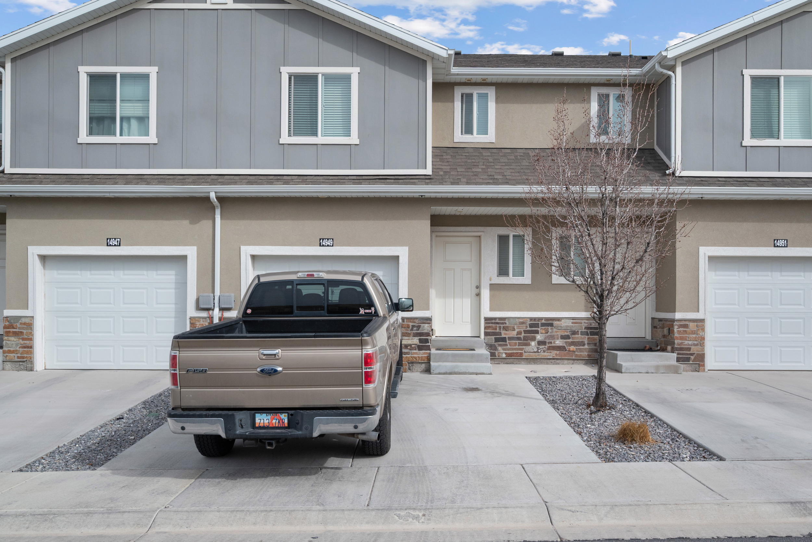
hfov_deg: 67.4
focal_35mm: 27
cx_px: 406
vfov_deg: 48.0
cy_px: 271
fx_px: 609
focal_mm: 27
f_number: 8
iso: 800
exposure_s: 1/640
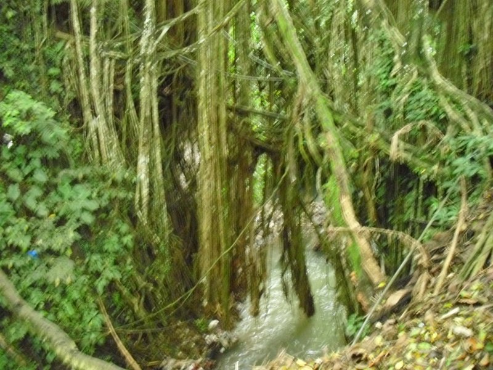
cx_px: 246
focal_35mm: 38
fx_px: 541
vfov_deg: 37.7
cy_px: 185
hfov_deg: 49.0
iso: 800
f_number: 2.8
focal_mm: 6.2
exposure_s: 1/8
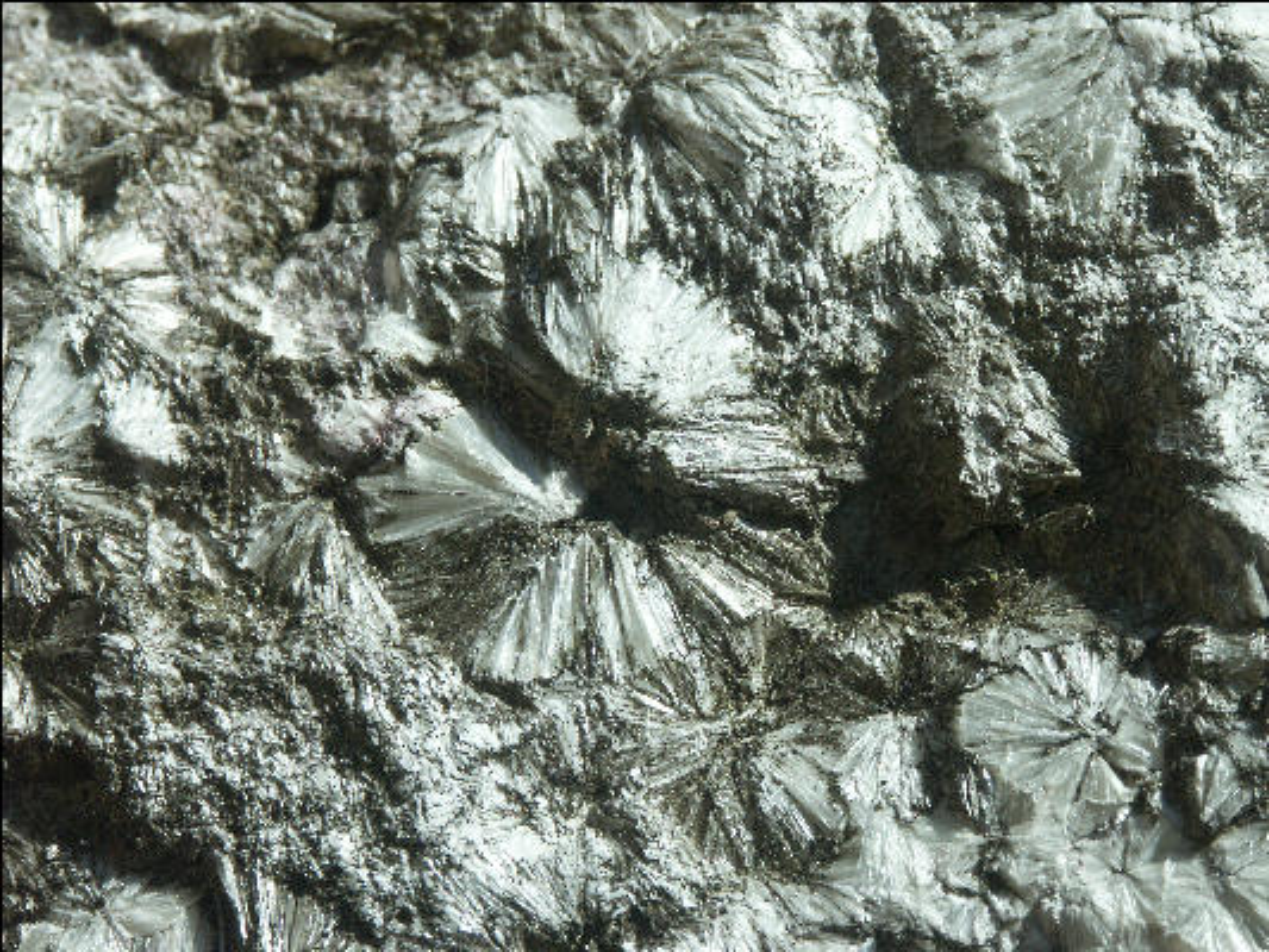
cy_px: 476
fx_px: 7297
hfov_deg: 9.9
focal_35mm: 199
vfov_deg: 7.5
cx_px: 634
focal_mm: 50.48
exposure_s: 1/640
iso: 100
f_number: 7.1
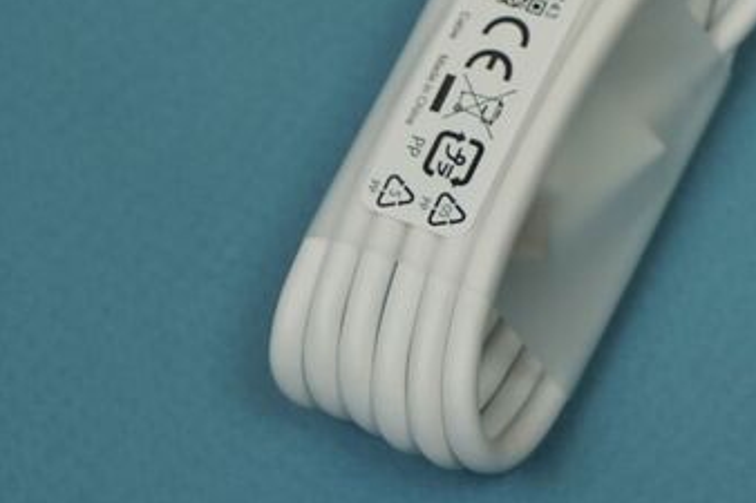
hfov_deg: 13.2
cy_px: 174
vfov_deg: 9.0
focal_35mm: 152
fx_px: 3190
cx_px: 866
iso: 500
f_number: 6.3
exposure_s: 1/200
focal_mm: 62
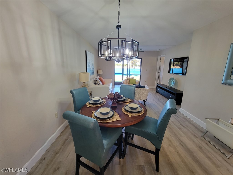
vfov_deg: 89.9
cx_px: 116
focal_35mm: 13
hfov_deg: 106.2
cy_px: 88
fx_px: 88
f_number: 2.2
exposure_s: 1/60
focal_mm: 2.2
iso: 160
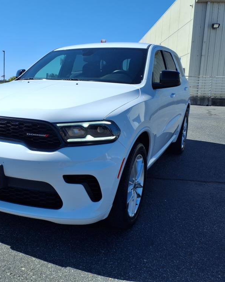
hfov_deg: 40.3
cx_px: 64
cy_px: 138
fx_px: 300
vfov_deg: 50.3
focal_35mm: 36
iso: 40
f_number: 1.9
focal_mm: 3.58
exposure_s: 1/2500
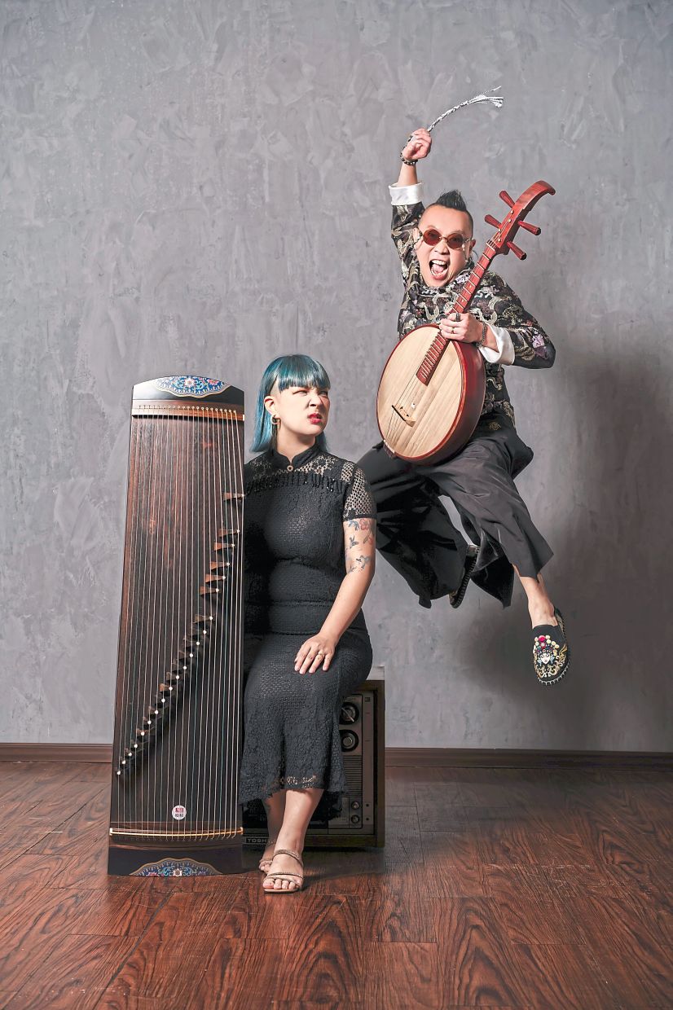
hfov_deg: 24.6
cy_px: 505
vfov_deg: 36.3
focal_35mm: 55
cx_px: 336
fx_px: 1543
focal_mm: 55
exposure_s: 1/200
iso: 80
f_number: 5.6
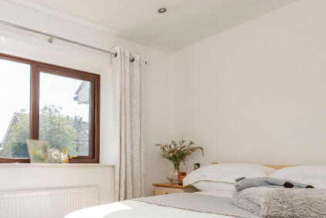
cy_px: 168
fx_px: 263
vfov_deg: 43.3
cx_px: 87
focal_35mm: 29
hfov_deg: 60.6
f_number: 9
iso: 320
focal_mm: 12
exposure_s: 1/200
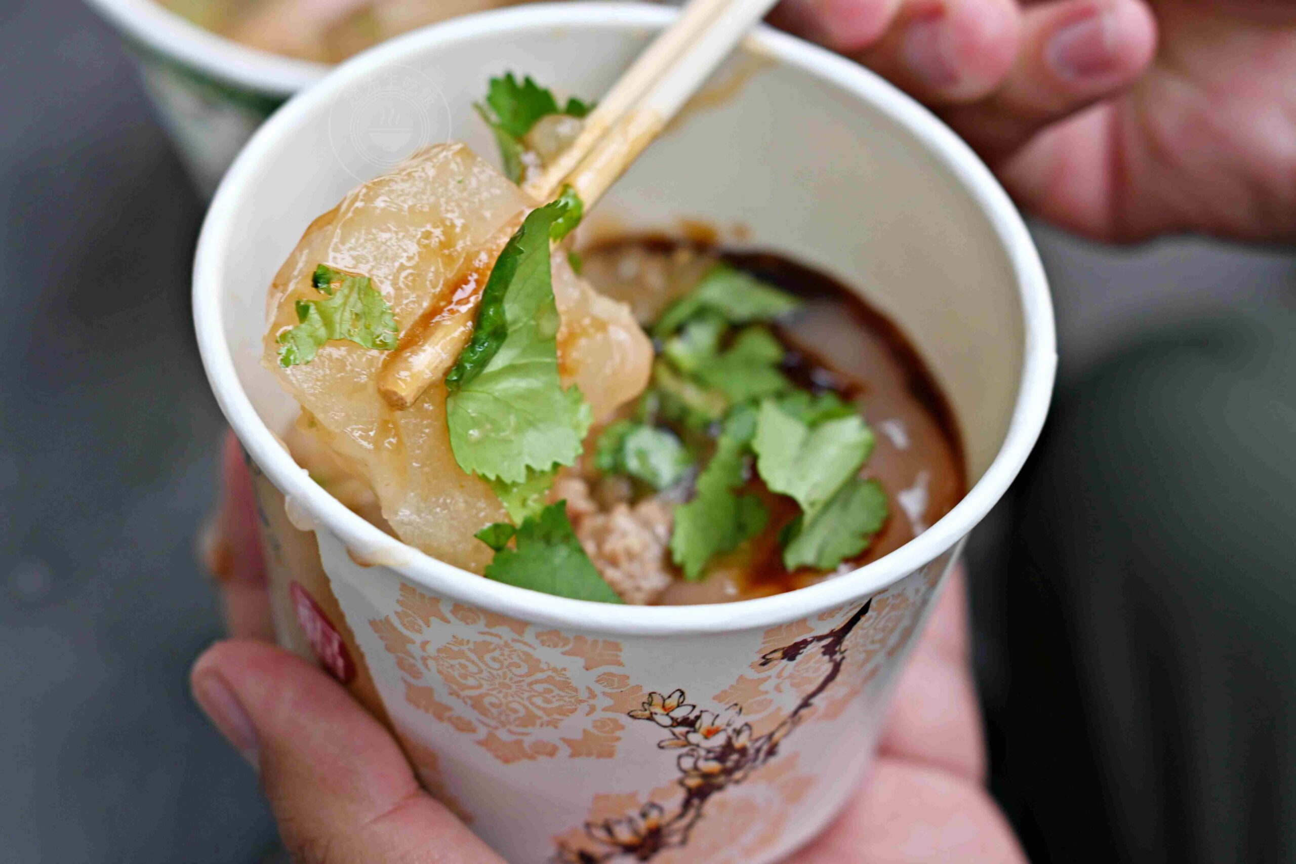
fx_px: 2700
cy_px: 432
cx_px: 648
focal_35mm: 75
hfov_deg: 27.0
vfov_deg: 18.2
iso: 200
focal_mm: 50
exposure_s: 1/200
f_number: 3.2
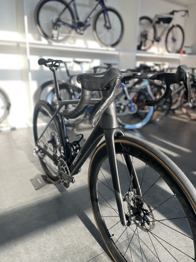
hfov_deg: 53.0
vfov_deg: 67.3
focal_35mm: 26
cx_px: 98
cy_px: 131
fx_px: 196
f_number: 1.6
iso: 40
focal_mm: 4.2
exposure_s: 1/233
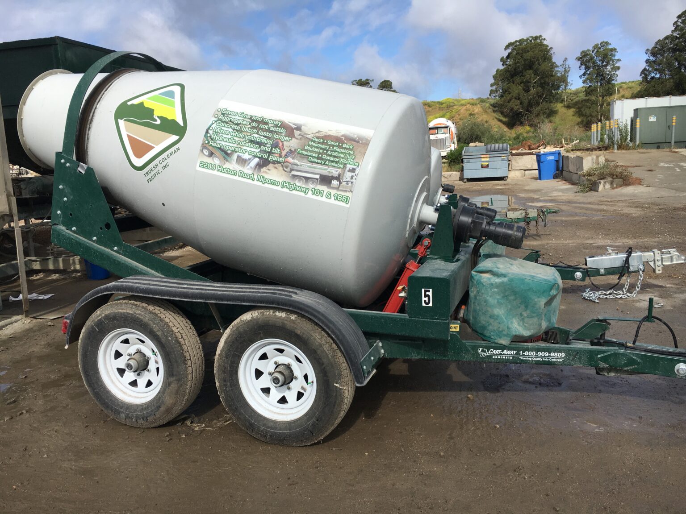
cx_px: 343
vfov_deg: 48.2
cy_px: 257
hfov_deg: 61.7
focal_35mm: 29
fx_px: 575
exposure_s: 1/1832
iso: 25
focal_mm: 4.15
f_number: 2.2
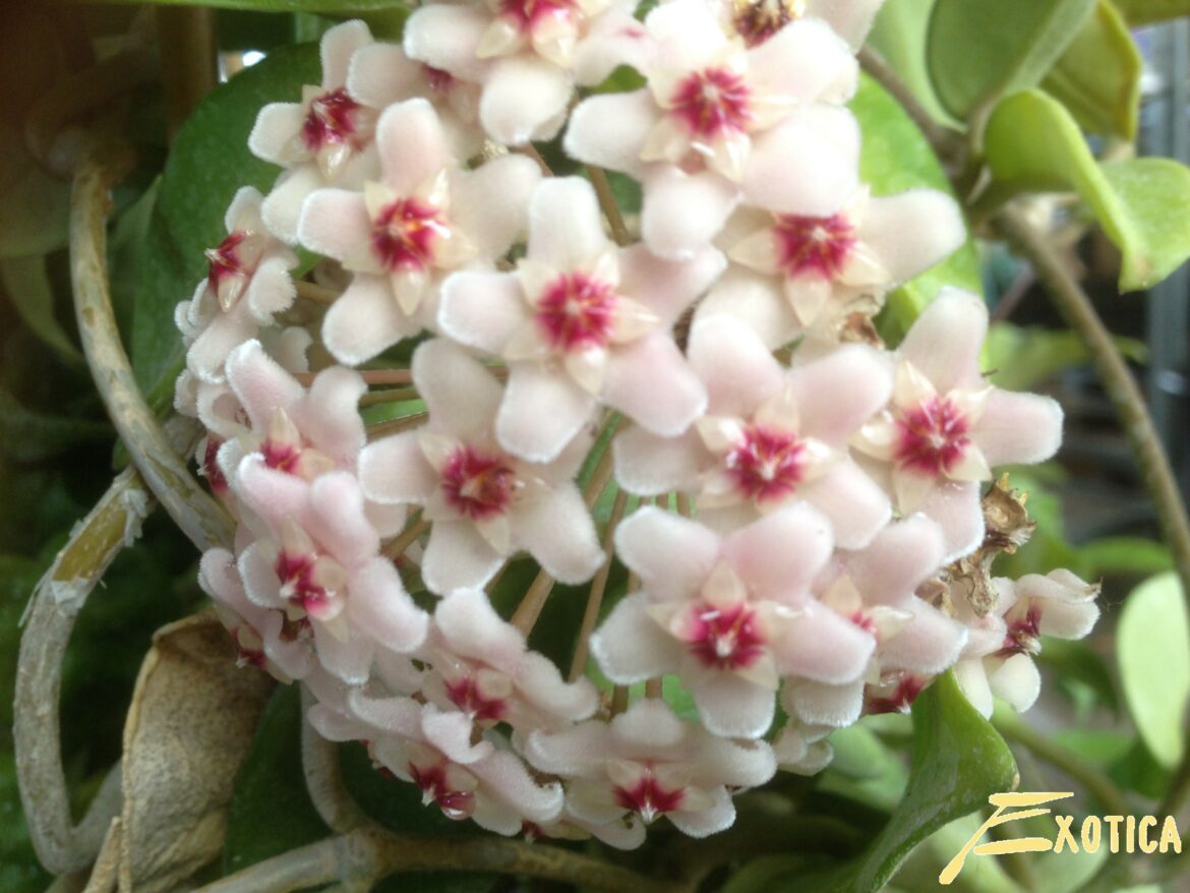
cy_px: 446
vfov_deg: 43.0
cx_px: 595
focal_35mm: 33
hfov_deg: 55.3
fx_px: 1135
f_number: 2.4
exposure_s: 1/20
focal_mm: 4.12
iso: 80
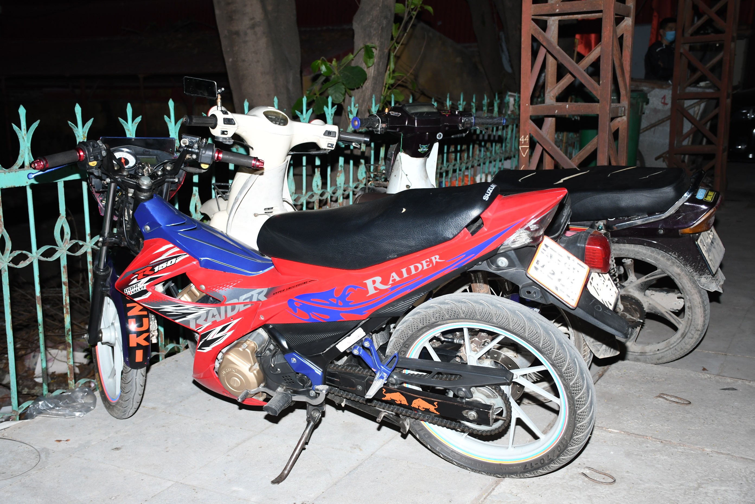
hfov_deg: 43.6
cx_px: 378
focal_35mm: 45
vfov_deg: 29.9
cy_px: 252
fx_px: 944
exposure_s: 1/200
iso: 500
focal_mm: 30
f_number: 4.5
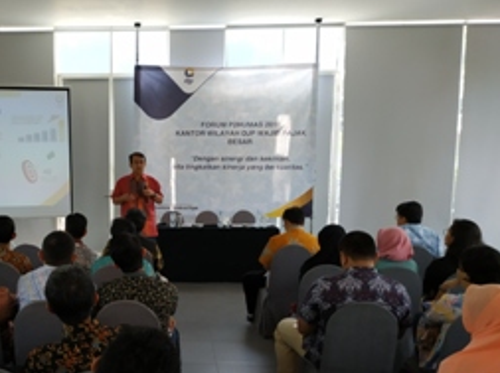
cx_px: 138
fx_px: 548
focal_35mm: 38
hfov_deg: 47.6
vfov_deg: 37.3
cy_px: 241
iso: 250
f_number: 1.9
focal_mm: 3.94
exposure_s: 1/100
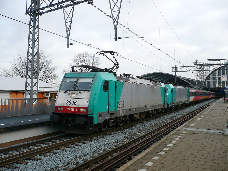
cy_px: 86
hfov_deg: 52.6
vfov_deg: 40.7
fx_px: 231
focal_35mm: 35
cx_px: 114
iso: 100
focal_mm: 5.8
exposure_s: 1/320
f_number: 2.8
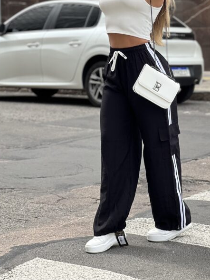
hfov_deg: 12.1
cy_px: 59
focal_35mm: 122
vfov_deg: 16.0
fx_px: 986
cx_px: 144
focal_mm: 9
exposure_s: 1/121
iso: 25
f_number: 2.8
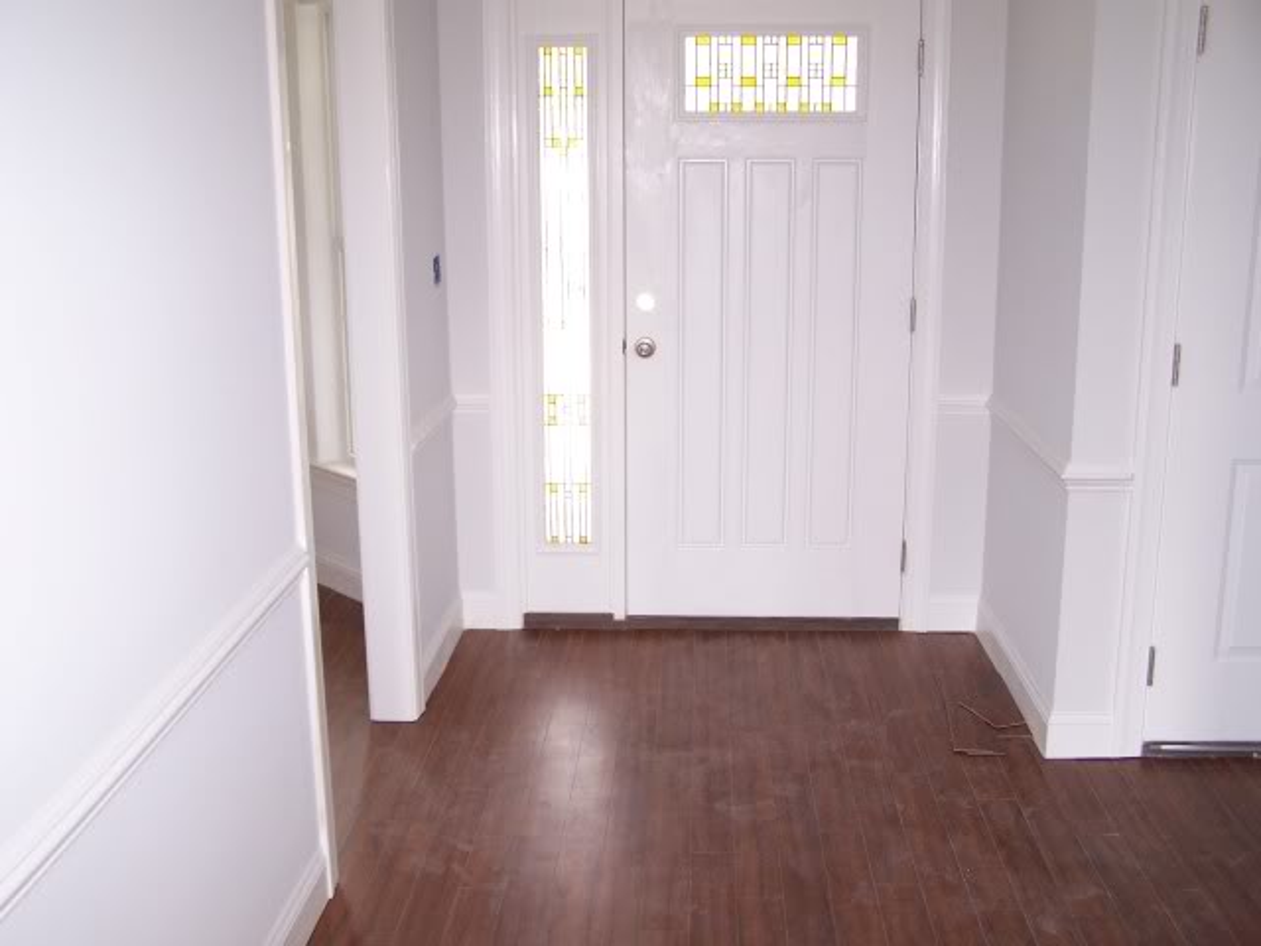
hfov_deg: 49.0
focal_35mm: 38
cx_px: 630
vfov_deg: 37.7
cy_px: 473
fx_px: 1384
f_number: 2.8
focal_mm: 6.3
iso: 140
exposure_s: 1/60
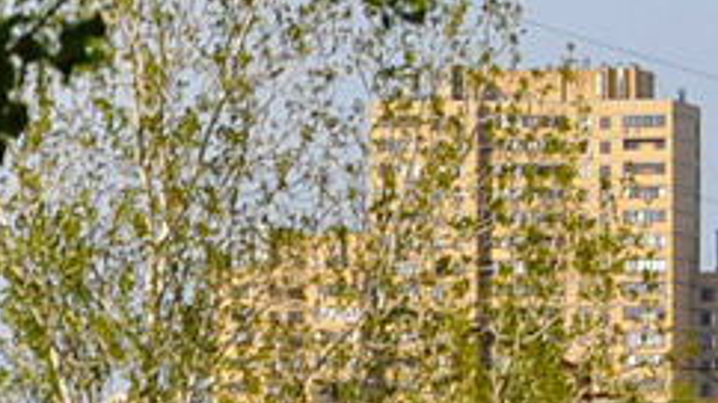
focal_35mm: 454
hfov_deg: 4.6
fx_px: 8642
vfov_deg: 2.7
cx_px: 2047
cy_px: 387
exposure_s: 1/500
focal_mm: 50
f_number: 8
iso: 200
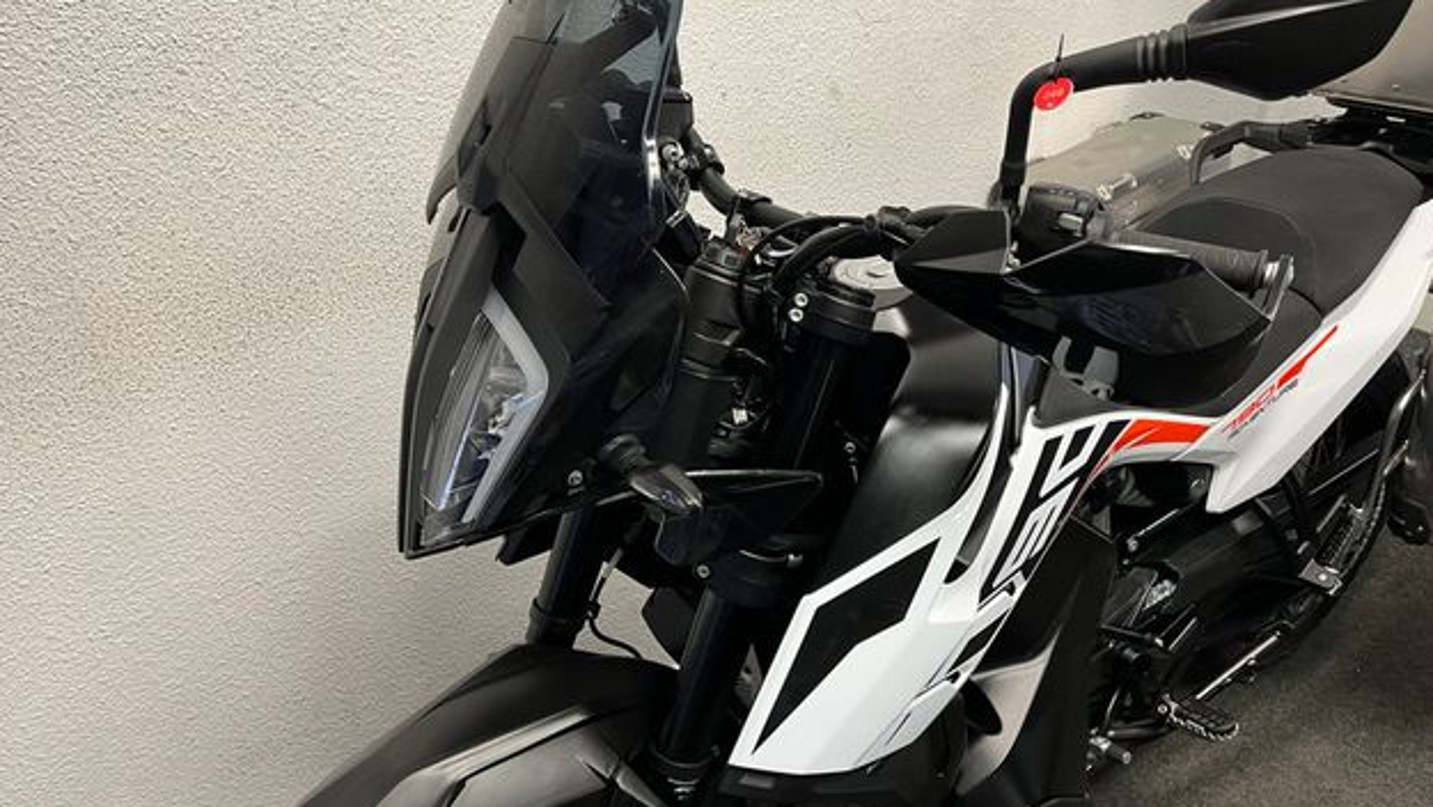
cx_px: 711
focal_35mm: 29
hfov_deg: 66.0
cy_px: 397
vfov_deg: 40.2
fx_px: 1102
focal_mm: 5.1
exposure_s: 1/50
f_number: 1.6
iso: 100
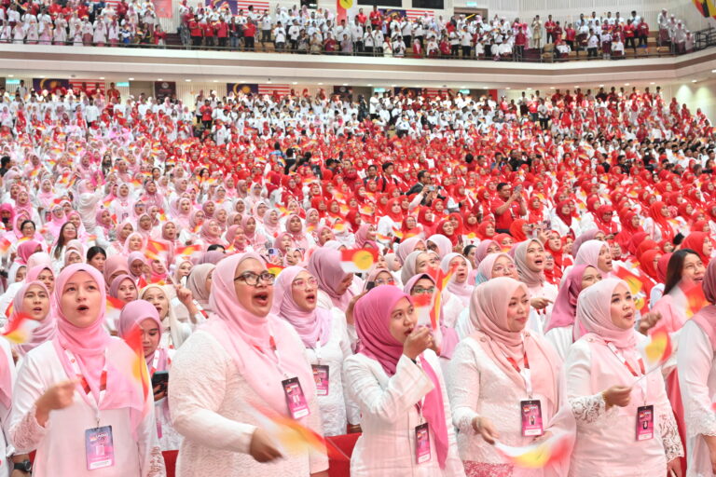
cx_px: 358
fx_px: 915
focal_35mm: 46
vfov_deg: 29.2
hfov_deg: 42.7
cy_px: 238
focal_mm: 46
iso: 4000
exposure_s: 1/40
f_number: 10
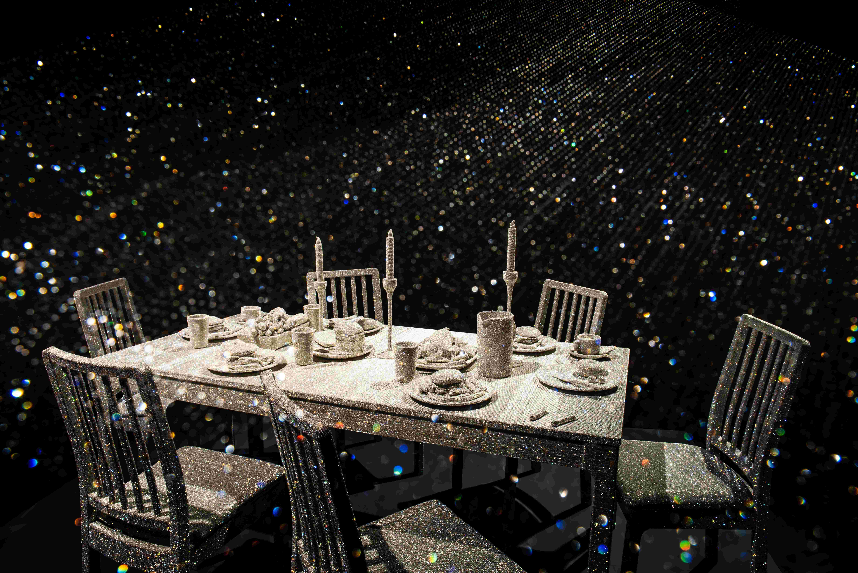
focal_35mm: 24
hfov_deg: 73.7
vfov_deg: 53.2
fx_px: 572
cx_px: 429
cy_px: 286
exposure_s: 1/4
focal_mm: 24
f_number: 11
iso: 160
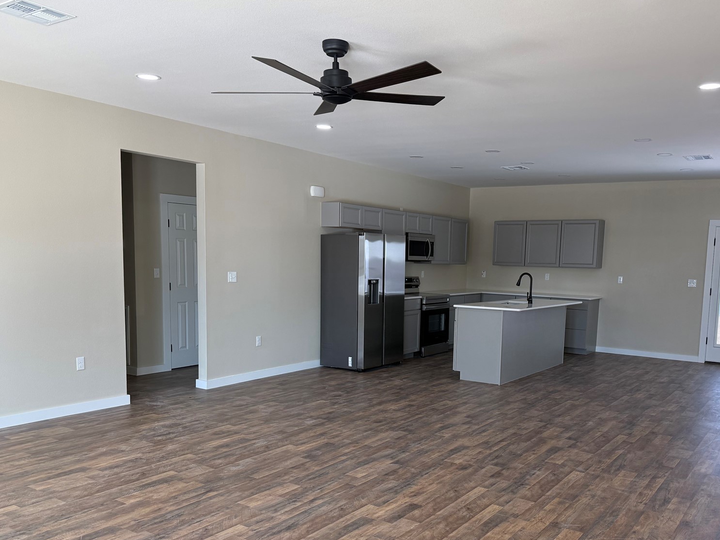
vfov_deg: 45.1
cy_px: 335
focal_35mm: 31
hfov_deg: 58.0
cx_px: 419
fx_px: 645
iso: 160
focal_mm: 6.76
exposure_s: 1/237
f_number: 1.78
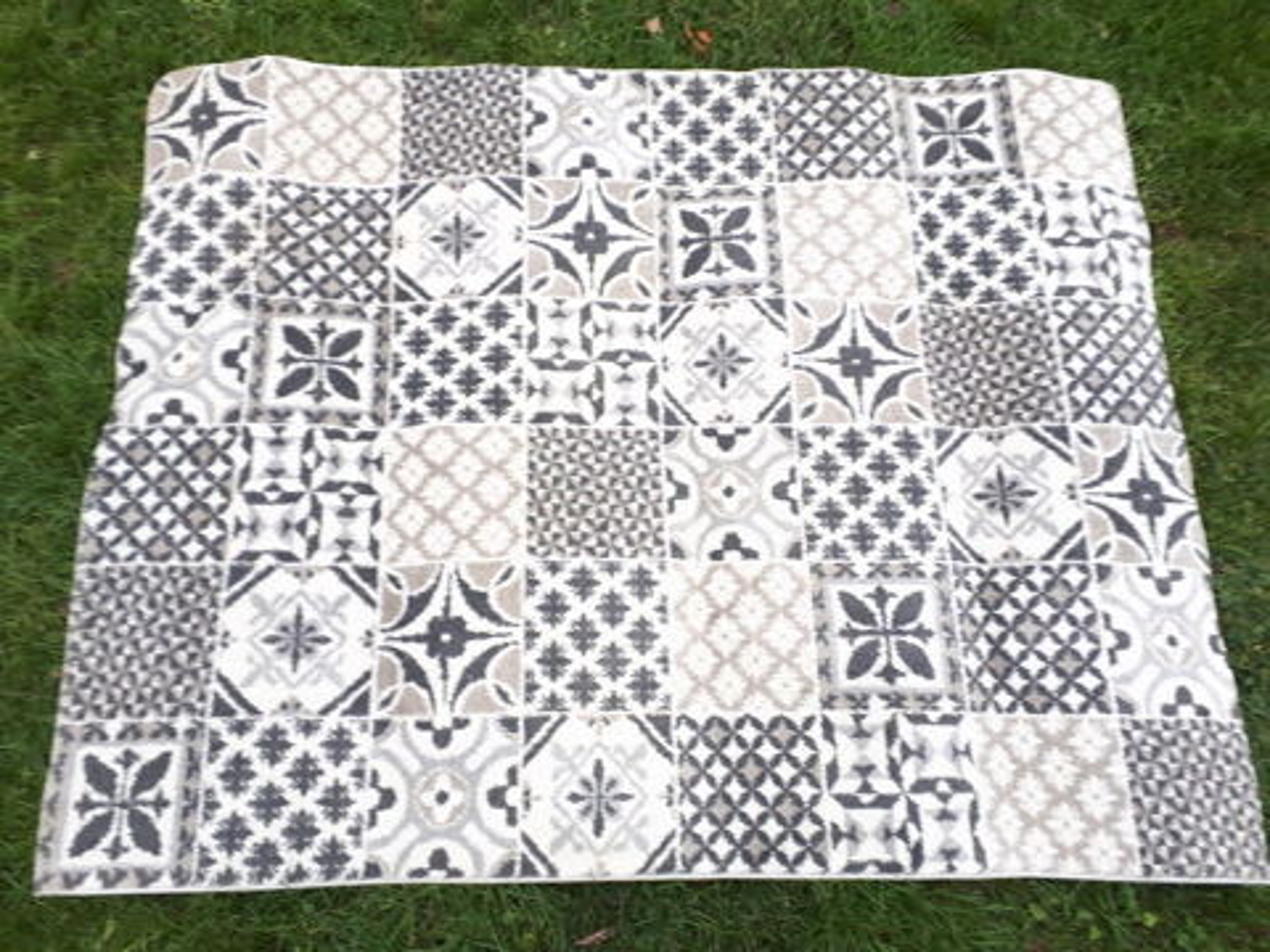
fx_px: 991
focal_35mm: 27
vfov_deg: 51.4
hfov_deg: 65.3
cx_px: 635
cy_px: 476
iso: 64
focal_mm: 3.6
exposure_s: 1/33
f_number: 1.9
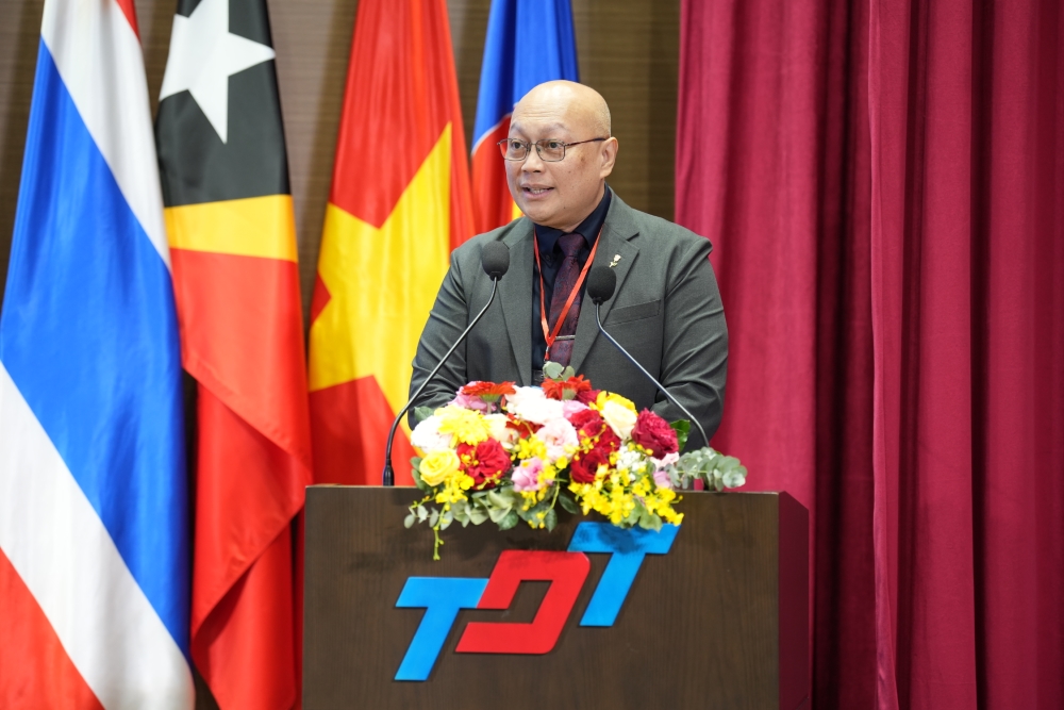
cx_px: 532
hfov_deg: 17.6
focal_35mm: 116
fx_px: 3429
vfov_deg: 11.8
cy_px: 355
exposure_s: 1/100
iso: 1000
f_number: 2.8
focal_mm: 116
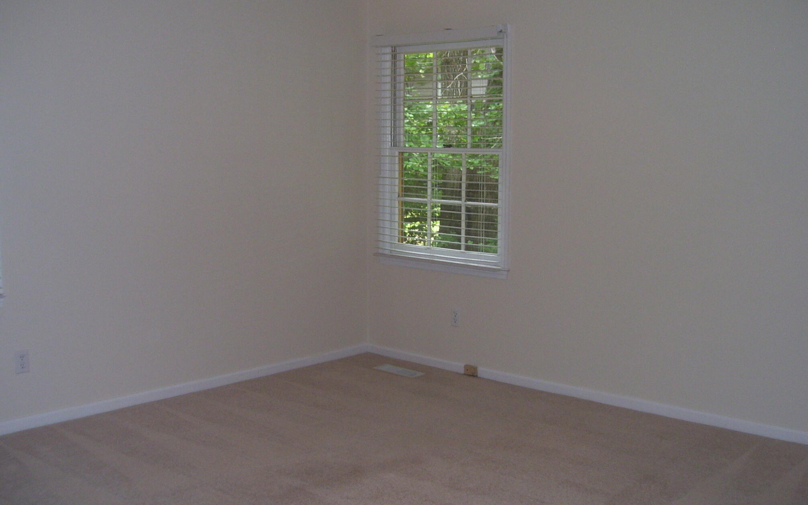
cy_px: 244
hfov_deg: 49.3
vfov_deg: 32.0
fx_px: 881
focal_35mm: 40
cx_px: 399
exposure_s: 1/60
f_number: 2.7
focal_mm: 6
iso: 125
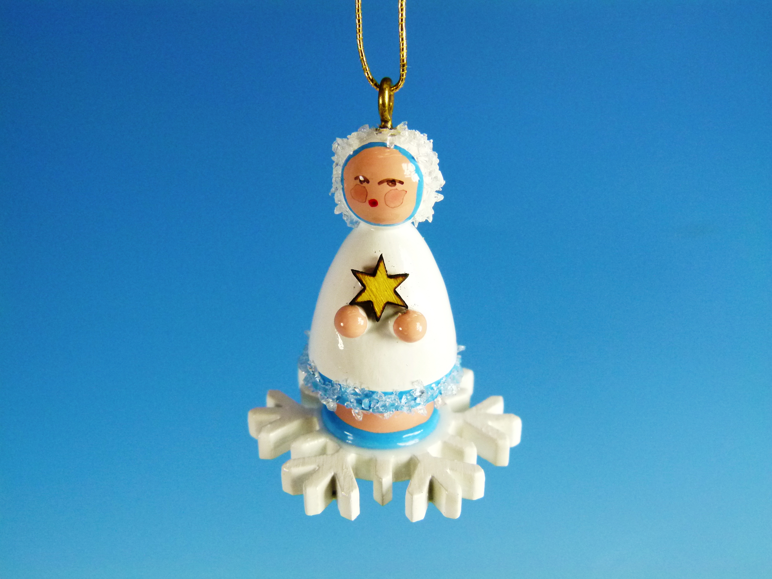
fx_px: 914
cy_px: 290
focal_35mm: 41
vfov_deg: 35.1
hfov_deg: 45.8
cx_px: 386
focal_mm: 7.4
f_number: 3.6
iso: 400
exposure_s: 1/640
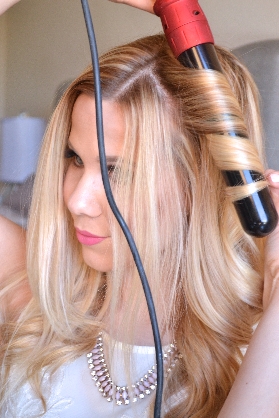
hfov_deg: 20.2
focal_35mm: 68
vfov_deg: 29.9
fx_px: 785
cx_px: 140
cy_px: 209
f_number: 5.6
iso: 800
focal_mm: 45
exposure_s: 1/60
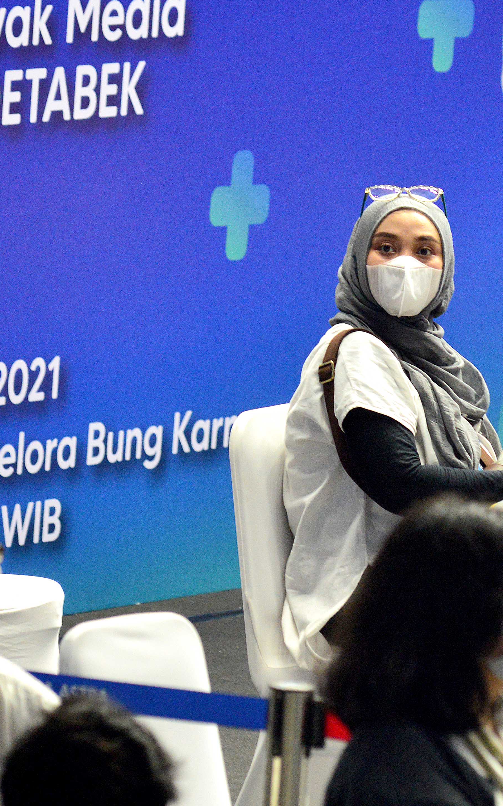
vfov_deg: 4.9
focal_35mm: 425
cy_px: 398
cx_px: 369
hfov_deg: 3.1
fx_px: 9323
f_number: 6.3
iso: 3200
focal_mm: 200
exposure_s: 1/125
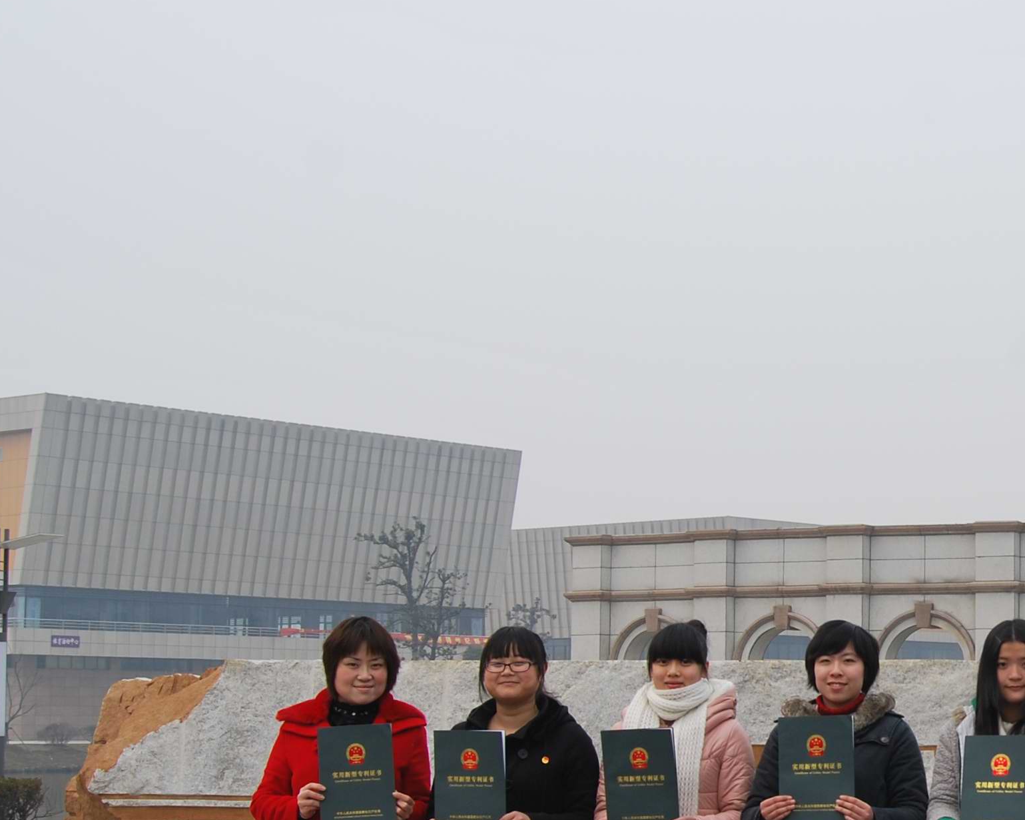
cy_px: 577
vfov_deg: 19.6
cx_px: 1186
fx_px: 2366
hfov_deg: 22.7
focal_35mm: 78
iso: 100
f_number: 7.1
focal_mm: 22
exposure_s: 1/200
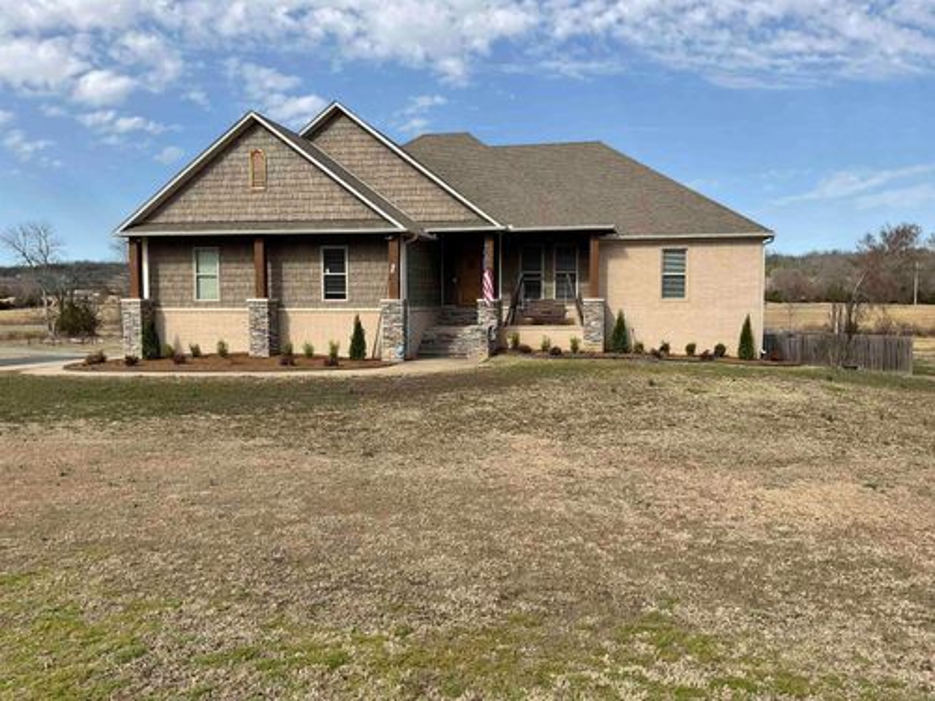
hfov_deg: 61.7
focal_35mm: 29
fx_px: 783
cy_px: 350
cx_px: 468
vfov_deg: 48.2
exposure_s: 1/1786
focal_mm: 3
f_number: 1.8
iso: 16
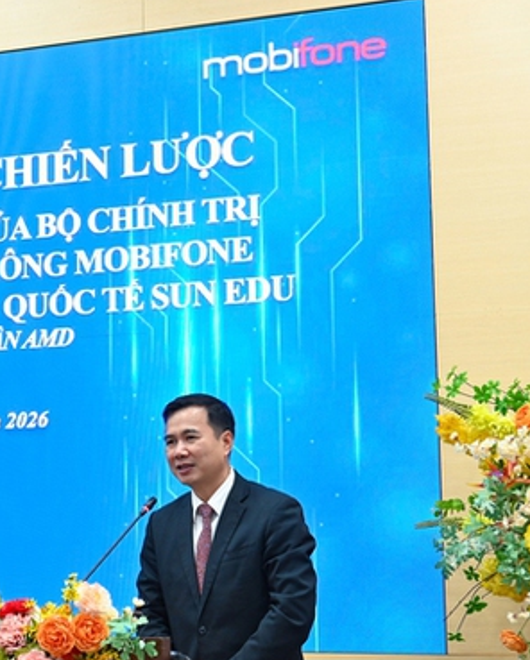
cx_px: -34
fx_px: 1527
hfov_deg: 19.0
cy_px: 374
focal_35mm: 78
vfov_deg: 24.4
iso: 1600
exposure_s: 1/60
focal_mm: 48
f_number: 5.3
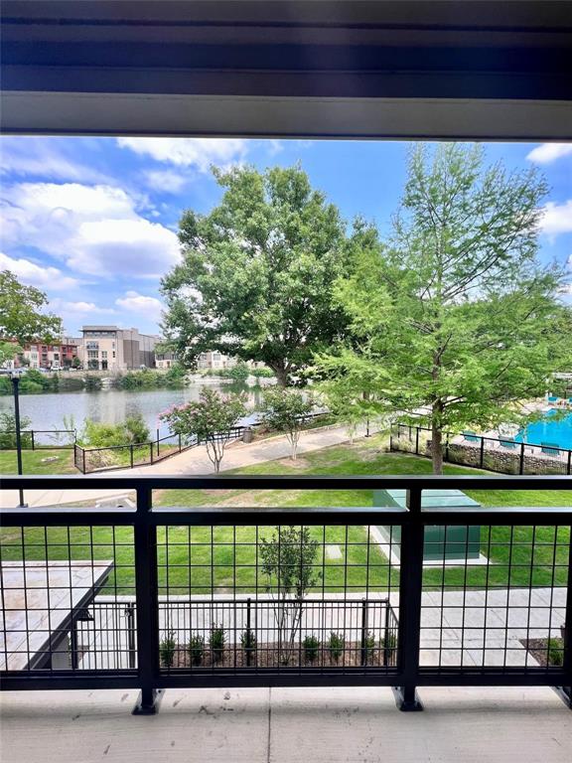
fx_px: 286
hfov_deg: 89.9
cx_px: 286
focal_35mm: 13
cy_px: 382
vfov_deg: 106.2
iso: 32
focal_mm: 1.57
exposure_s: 1/329
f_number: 1.8
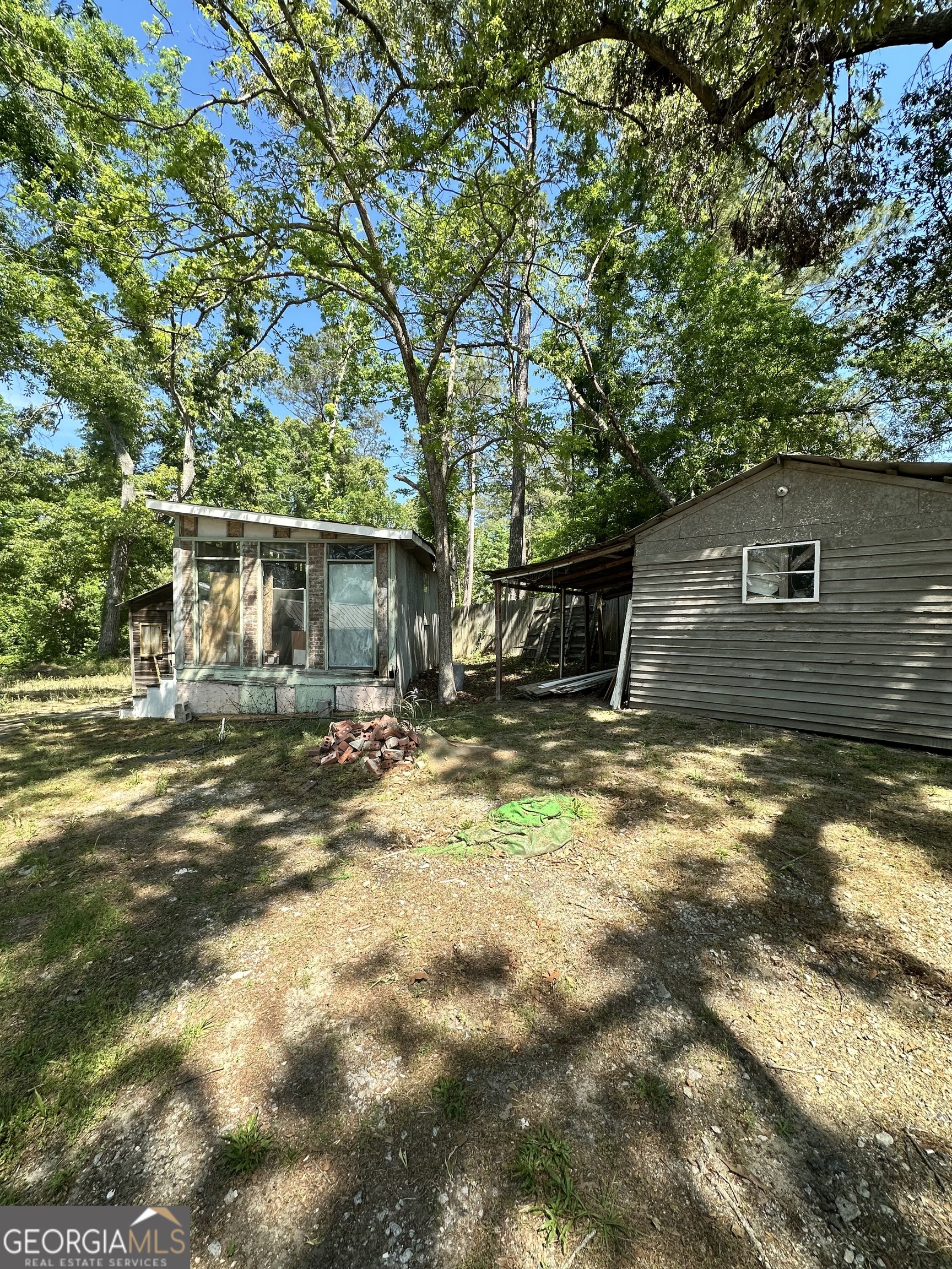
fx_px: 513
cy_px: 634
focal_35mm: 14
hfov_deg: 85.7
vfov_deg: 102.1
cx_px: 476
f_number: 2.2
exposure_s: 1/619
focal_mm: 2.22
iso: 40
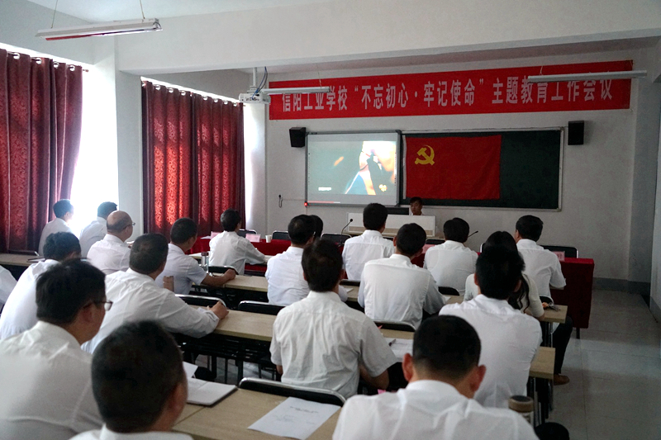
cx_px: 330
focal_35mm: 30
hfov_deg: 61.9
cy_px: 220
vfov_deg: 43.6
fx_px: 551
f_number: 4
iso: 6400
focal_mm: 30
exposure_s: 1/125
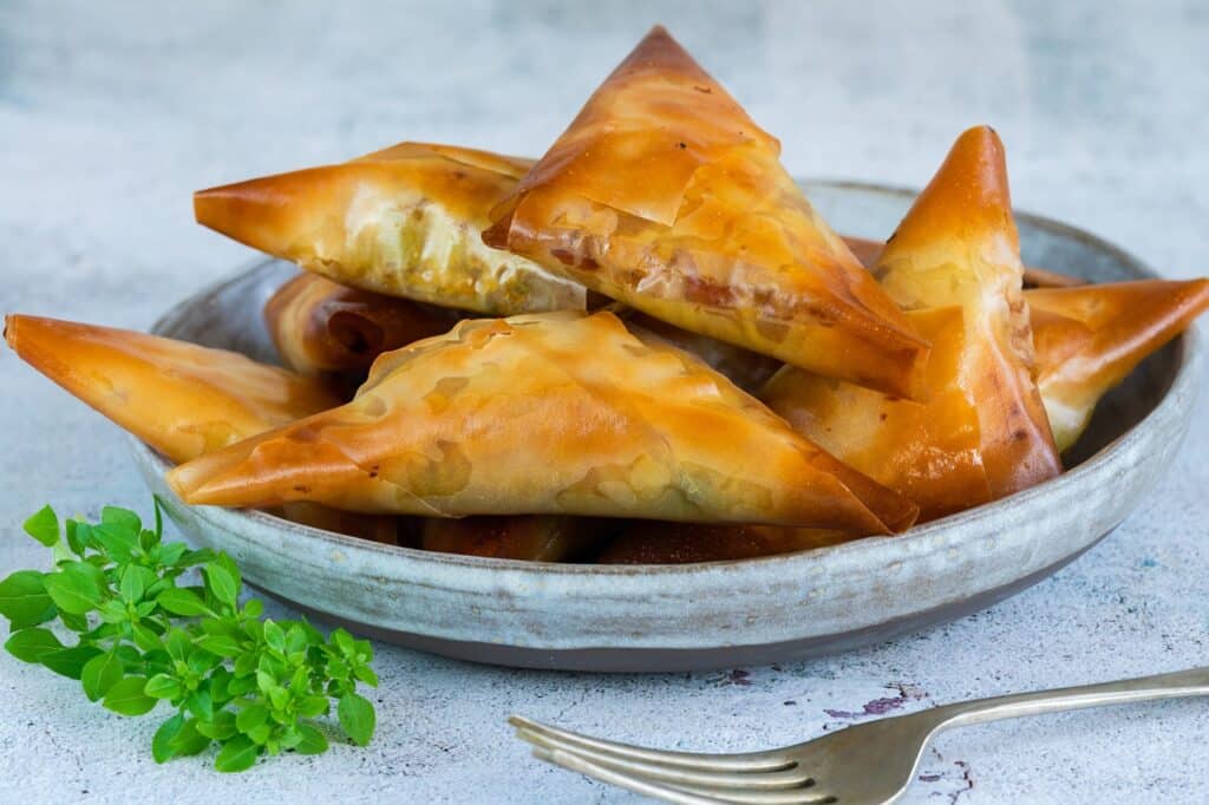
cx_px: 604
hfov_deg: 22.6
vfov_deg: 15.2
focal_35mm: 90
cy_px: 402
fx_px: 3021
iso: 100
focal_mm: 90
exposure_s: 1/3.33
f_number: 9.5
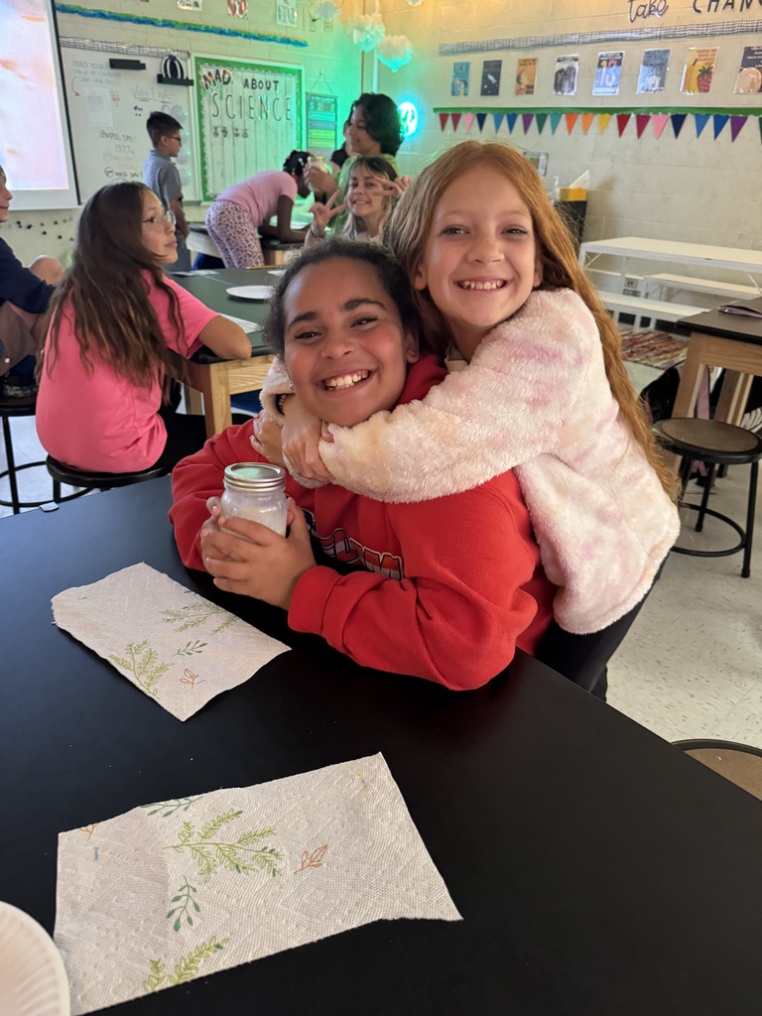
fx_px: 704
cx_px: 381
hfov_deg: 56.8
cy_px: 508
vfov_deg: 71.6
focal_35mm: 24
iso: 800
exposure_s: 1/30
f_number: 1.78
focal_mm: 6.76
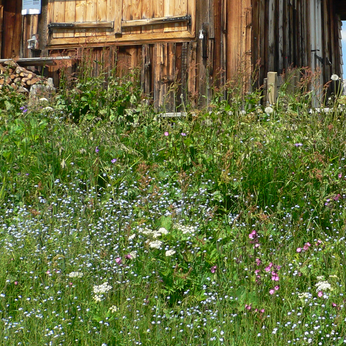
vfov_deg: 22.5
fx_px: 859
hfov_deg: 21.3
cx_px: 404
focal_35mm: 76
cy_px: 79
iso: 100
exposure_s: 1/500
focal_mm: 6
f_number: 5.2
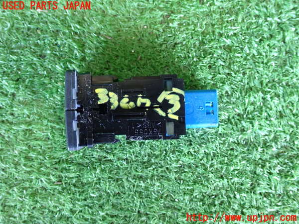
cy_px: 112
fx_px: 328
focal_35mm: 38
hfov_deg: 49.0
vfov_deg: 37.7
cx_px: 150
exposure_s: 1/60
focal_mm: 6.83
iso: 1000
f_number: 2.7
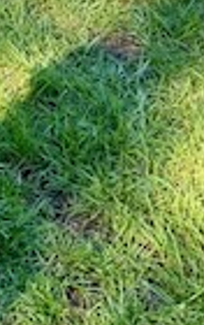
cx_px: -290
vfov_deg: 16.3
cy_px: -241
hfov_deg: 10.4
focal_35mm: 109
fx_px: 966
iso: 64
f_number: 1.78
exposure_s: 1/176
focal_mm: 6.86
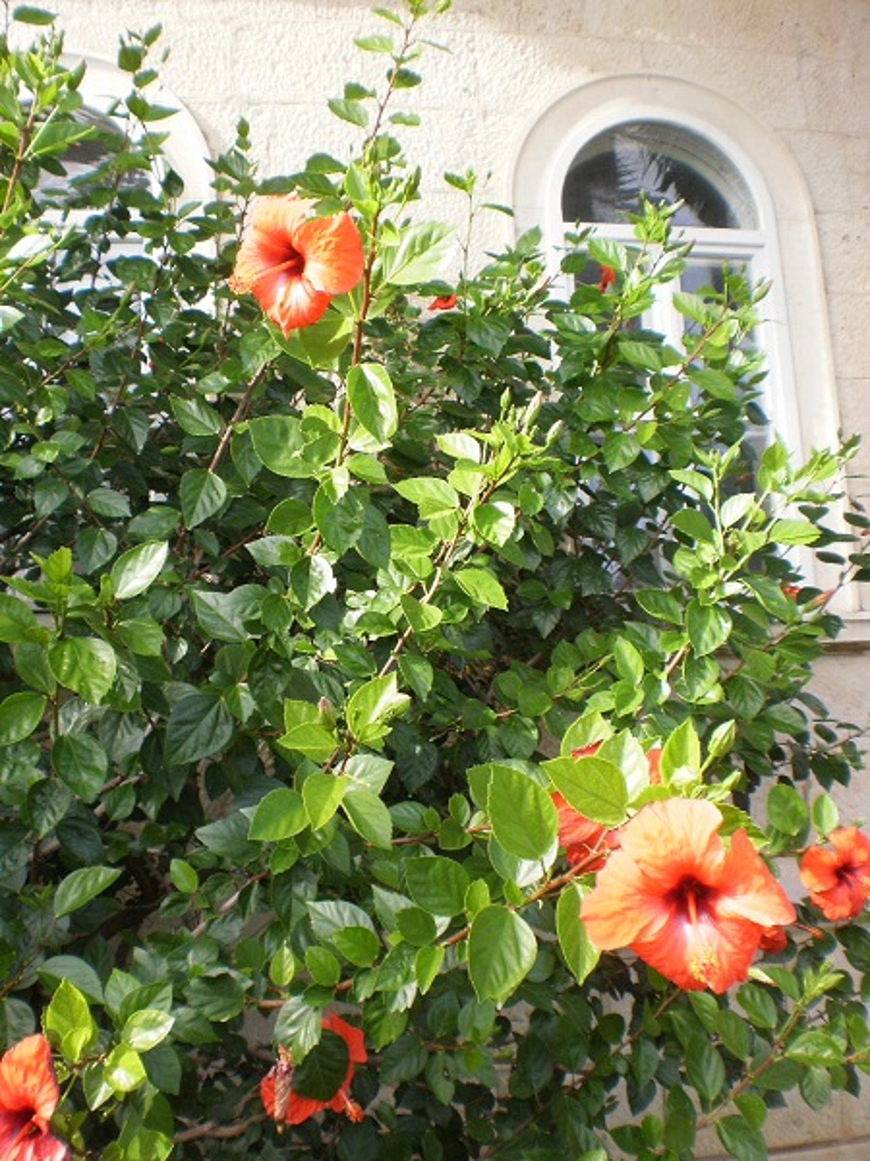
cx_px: 435
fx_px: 1273
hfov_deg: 37.7
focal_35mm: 38
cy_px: 580
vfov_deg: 49.0
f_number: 4.6
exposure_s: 1/80
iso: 100
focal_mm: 6.3
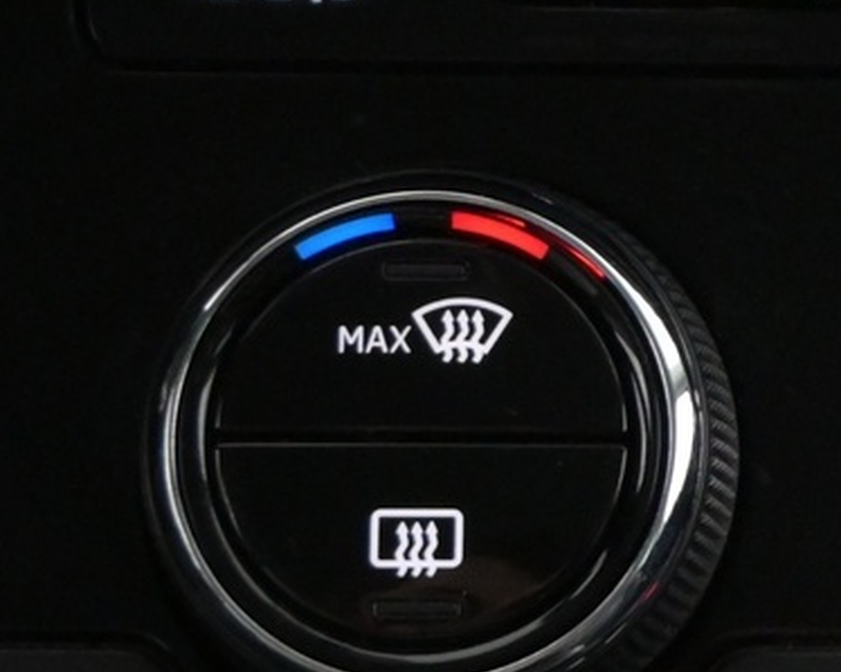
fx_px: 4630
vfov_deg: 8.3
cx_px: 1543
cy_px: 429
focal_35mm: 186
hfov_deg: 9.8
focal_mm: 30.5
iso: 4000
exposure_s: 1/50
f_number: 4.8
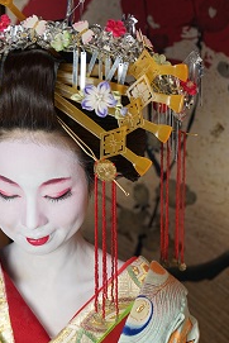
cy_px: 261
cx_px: 34
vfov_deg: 19.3
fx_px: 1001
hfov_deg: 13.0
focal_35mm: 105
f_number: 2.8
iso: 200
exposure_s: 1/100
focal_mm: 50
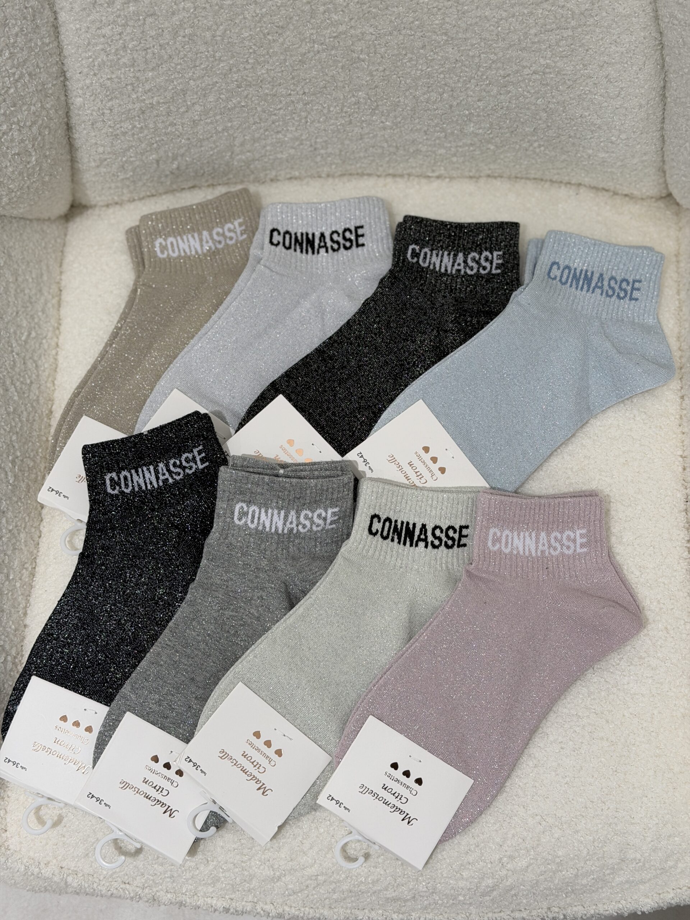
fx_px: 1276
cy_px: 460
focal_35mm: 48
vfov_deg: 39.7
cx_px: 345
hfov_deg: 30.3
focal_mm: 6.76
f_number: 1.78
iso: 50
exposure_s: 1/100
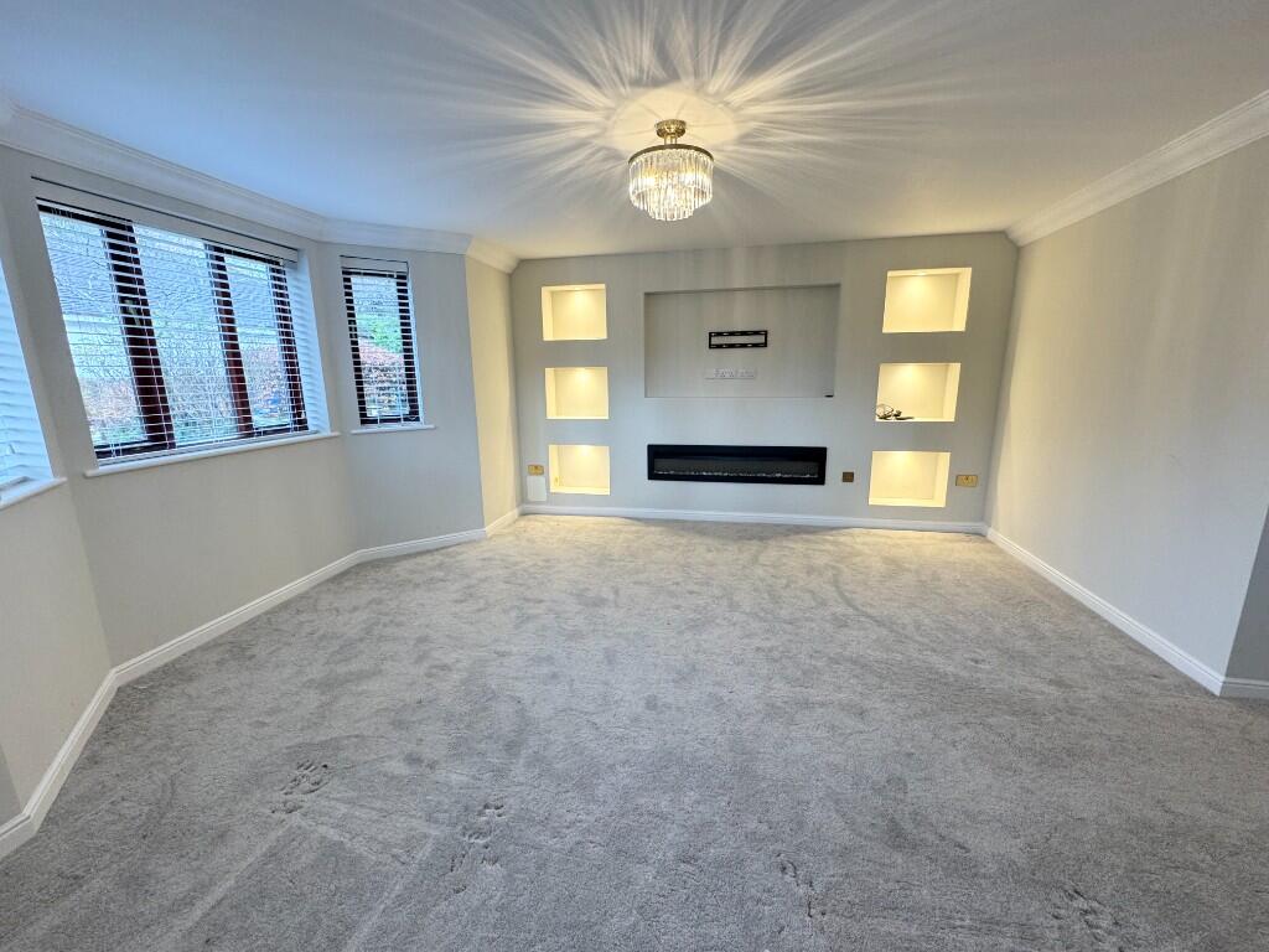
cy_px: 476
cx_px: 634
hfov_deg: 102.1
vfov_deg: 85.7
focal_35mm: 14
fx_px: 513
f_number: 2.2
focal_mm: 2.22
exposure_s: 1/100
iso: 160
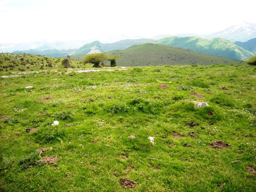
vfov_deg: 40.7
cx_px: 128
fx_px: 259
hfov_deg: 52.6
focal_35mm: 35
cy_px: 96
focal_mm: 5.7
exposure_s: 1/125
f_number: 5.6
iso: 64
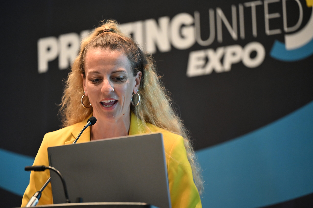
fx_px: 1739
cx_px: 156
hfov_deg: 10.3
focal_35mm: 200
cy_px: 104
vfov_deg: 6.9
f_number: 2.8
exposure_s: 1/125
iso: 4000
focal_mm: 200
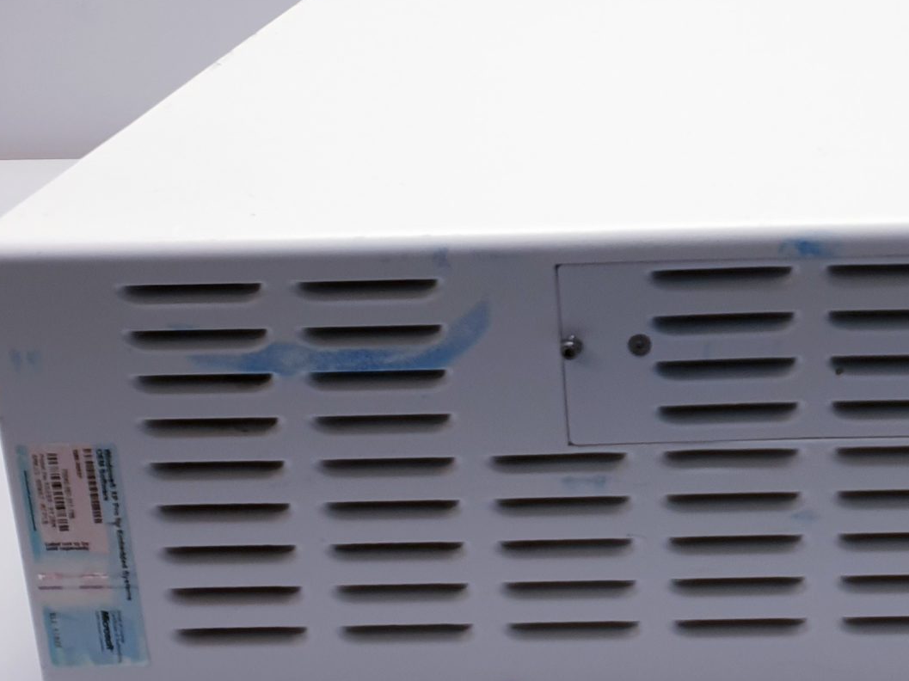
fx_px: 1654
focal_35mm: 63
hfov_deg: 29.2
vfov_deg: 22.7
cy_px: 70
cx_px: 860
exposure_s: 1/111
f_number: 2.4
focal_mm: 4.3
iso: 50
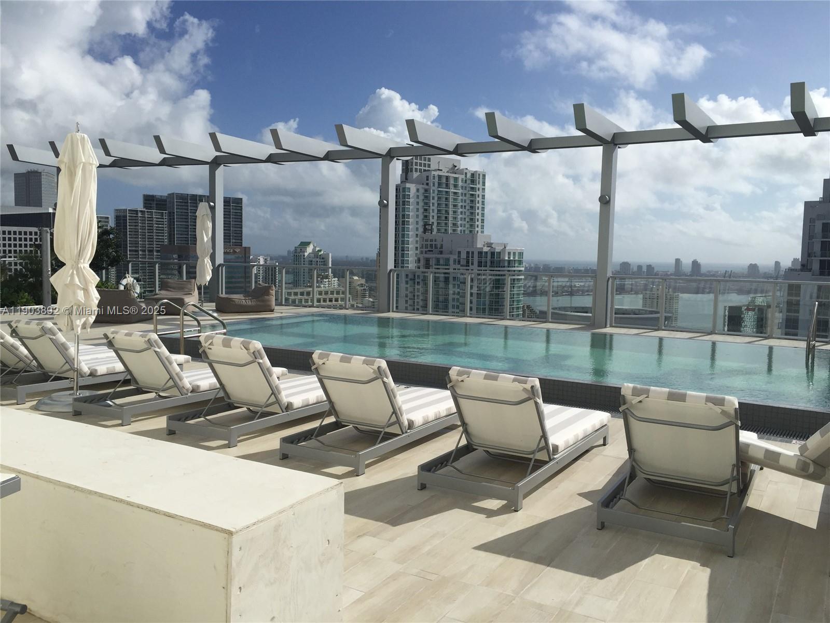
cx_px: 415
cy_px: 312
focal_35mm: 29
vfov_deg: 48.2
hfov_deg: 61.7
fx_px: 695
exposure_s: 1/6623
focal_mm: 4.15
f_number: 2.2
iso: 32
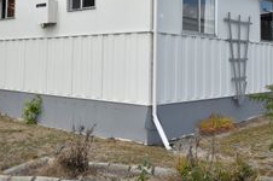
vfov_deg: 26.6
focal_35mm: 50
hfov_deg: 39.6
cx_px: 157
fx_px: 379
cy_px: 46
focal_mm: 16
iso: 200
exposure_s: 1/400
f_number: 10
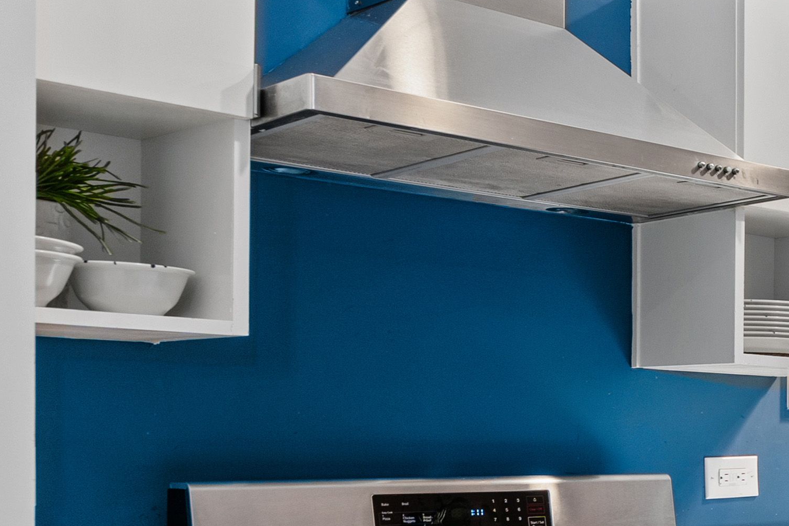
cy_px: 464
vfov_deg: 20.8
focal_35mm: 64
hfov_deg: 23.7
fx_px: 1403
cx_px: 1240
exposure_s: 1/2
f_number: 7.1
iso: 320
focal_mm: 16
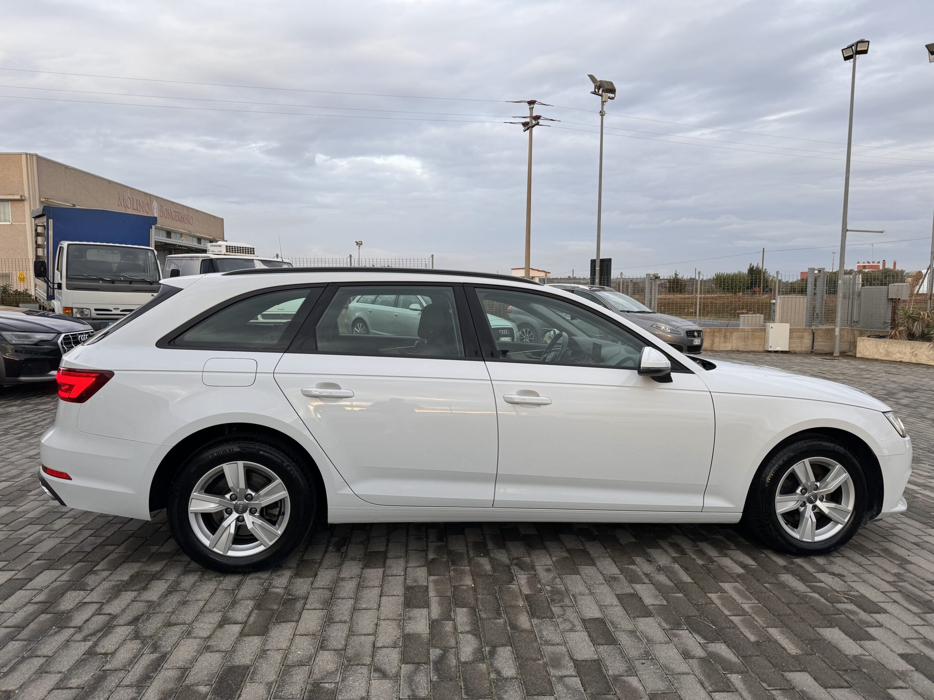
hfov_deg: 71.6
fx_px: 648
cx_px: 467
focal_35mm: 24
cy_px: 350
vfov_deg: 56.8
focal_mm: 6.86
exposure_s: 1/121
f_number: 1.78
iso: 80
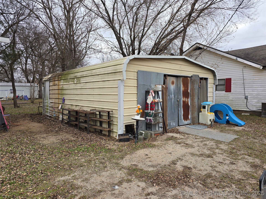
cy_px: 100
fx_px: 177
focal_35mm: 23
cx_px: 133
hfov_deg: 73.9
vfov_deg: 58.9
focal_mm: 6.3
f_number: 1.7
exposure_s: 1/257
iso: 12
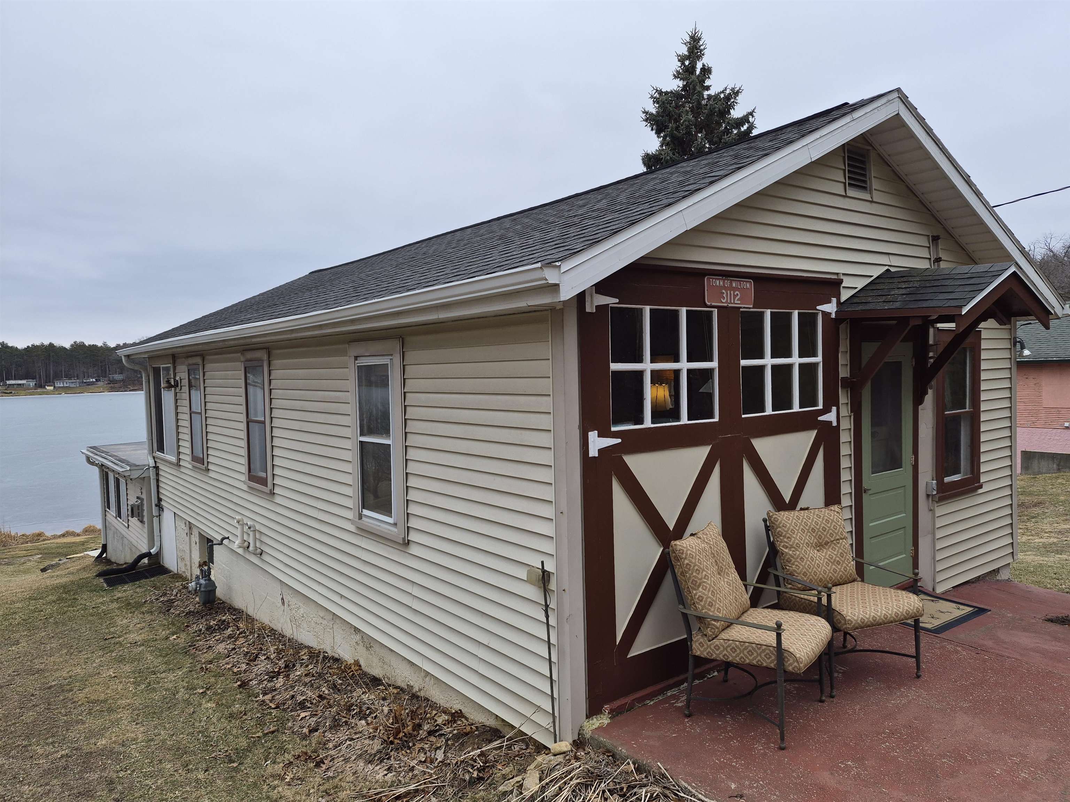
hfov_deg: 73.9
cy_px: 401
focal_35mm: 23
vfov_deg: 58.9
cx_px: 535
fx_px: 711
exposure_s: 1/1260
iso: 80
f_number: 1.8
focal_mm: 5.4
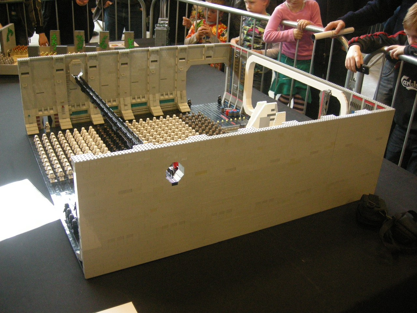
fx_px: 434
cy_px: 156
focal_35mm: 36
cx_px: 208
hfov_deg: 51.4
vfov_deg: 39.7
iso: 400
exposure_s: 1/24.3
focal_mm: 7.5
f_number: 2.7
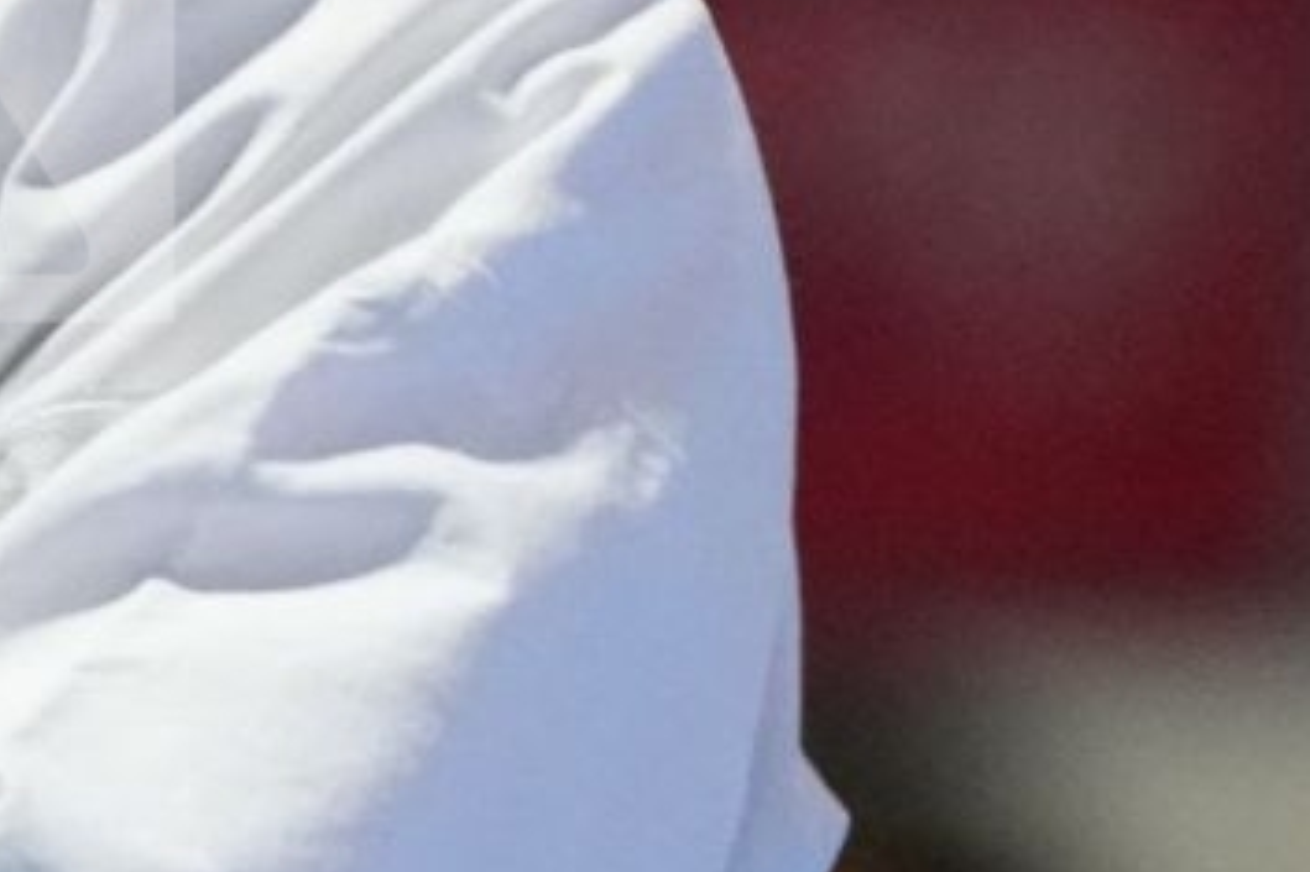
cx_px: -1429
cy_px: -15
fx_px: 55646
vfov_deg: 0.9
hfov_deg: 1.3
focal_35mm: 1530
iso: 6400
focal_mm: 200
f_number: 2.8
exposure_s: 1/500
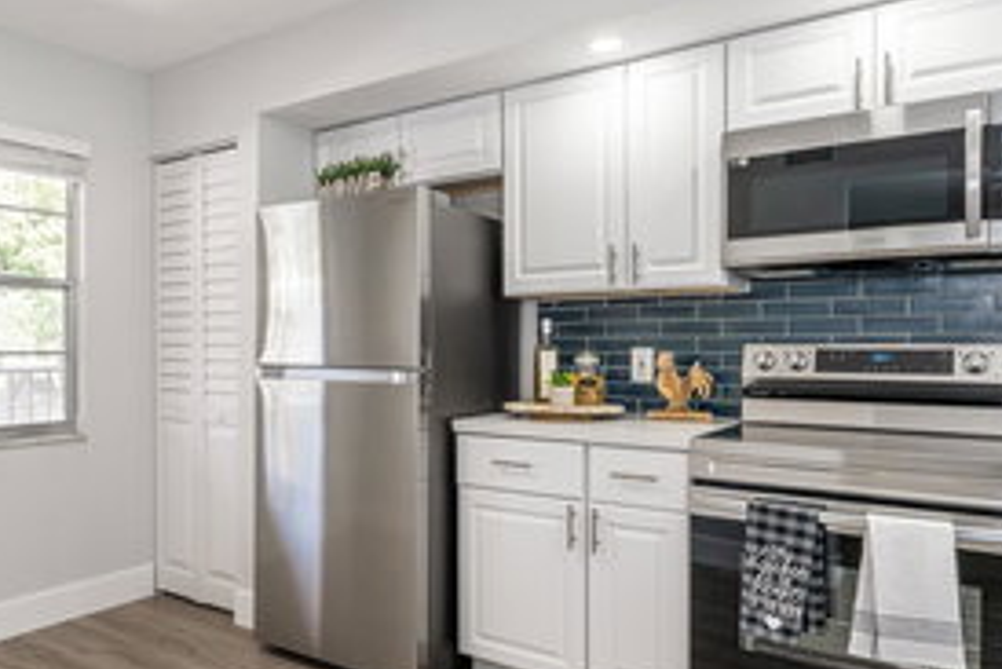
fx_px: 780
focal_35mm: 28
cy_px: 366
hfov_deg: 63.7
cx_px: 329
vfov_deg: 46.4
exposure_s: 1/25
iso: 200
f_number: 9
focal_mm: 16
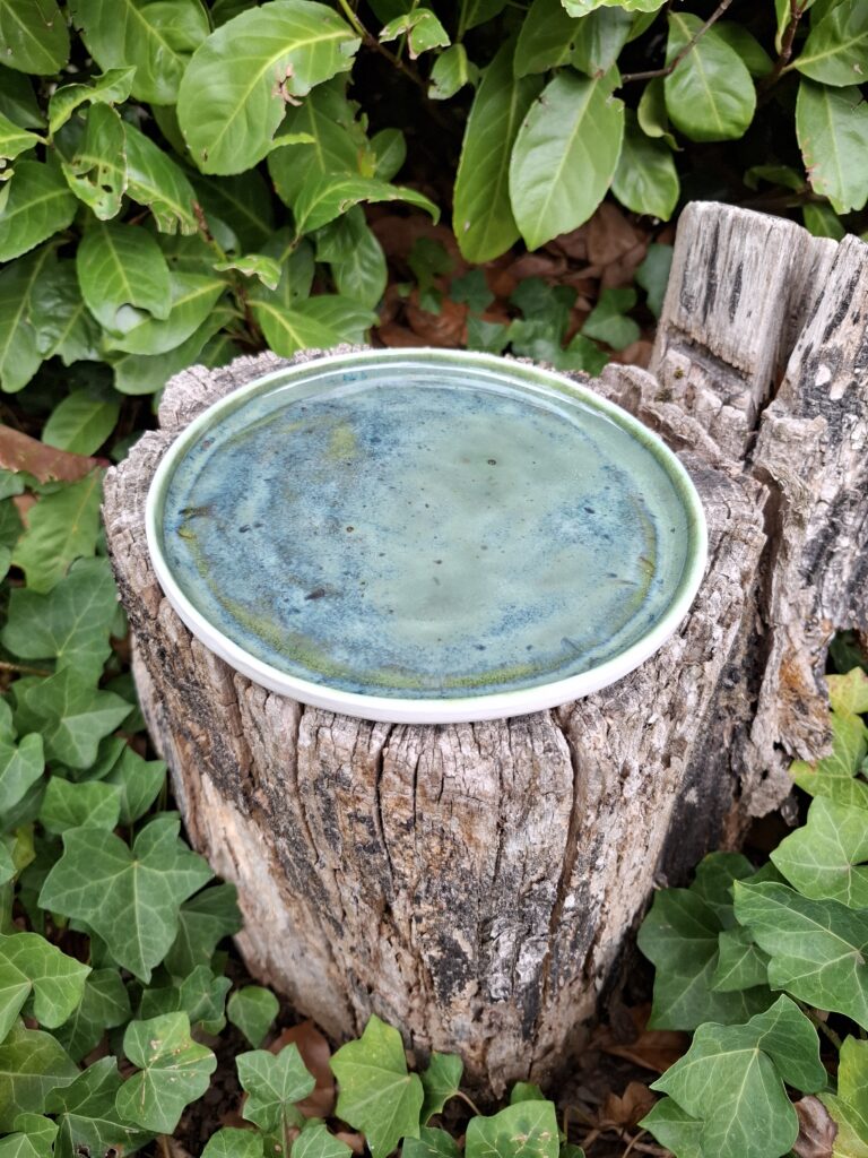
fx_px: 769
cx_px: 434
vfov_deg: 73.9
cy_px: 579
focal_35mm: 23
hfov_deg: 58.9
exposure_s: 1/100
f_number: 1.8
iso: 50
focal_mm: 5.54
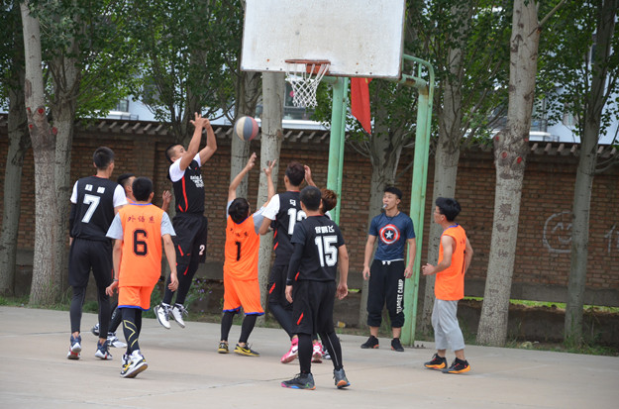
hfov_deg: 14.0
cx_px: 310
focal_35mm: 147
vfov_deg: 9.3
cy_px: 204
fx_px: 2521
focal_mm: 98
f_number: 5.6
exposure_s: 1/200
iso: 800
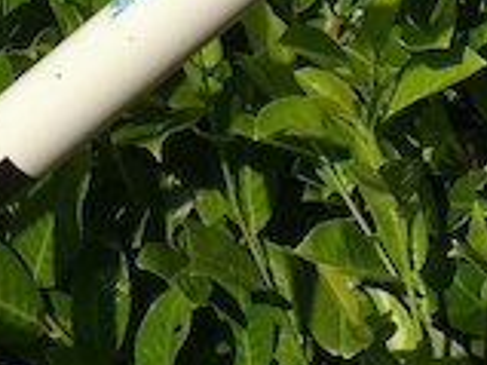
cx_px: 49
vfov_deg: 9.6
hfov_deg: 13.4
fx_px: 2052
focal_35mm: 146
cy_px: -301
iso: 25
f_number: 2.2
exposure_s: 1/1876
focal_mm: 4.15
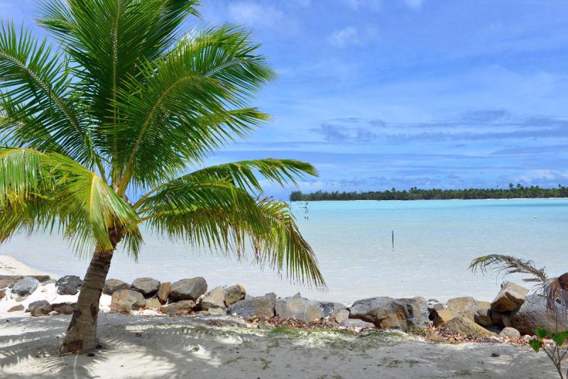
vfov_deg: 33.4
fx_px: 631
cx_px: 284
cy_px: 190
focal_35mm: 40
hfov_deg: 48.4
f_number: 11
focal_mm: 40
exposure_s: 1/500
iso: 200
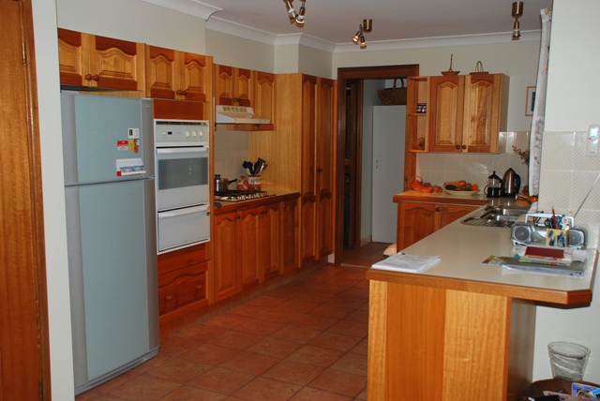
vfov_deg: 36.9
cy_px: 200
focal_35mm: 36
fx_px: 601
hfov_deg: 53.1
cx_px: 300
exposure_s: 1/60
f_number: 4
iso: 200
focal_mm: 24
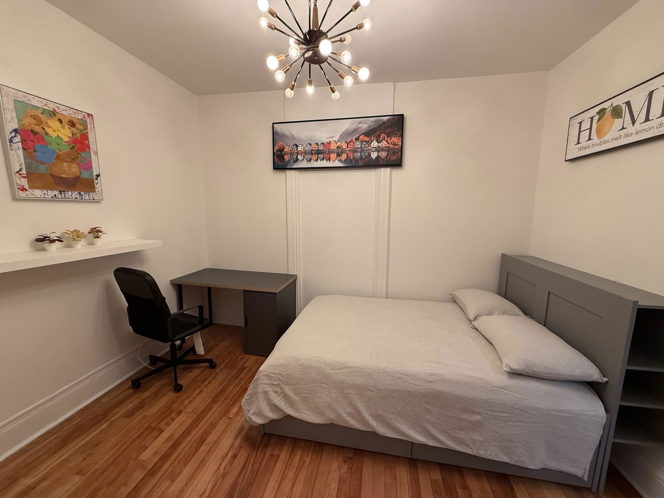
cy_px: 249
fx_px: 269
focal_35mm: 14
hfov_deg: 102.1
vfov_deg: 85.7
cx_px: 332
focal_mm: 2.22
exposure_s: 1/120
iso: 200
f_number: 2.2
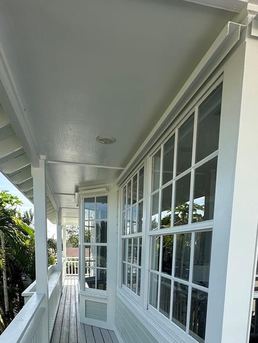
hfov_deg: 53.1
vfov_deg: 60.8
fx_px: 258
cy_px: 282
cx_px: 123
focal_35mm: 26
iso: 40
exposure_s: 1/690
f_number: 2.2
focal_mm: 2.22
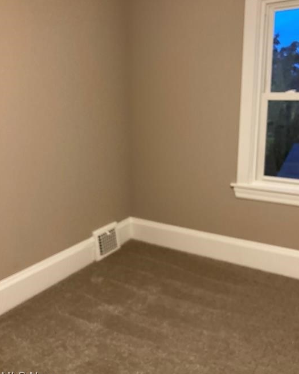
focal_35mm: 32
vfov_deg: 55.6
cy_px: 170
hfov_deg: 45.8
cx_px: 162
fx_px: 354
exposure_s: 1/30
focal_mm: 3.99
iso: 500
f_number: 1.8
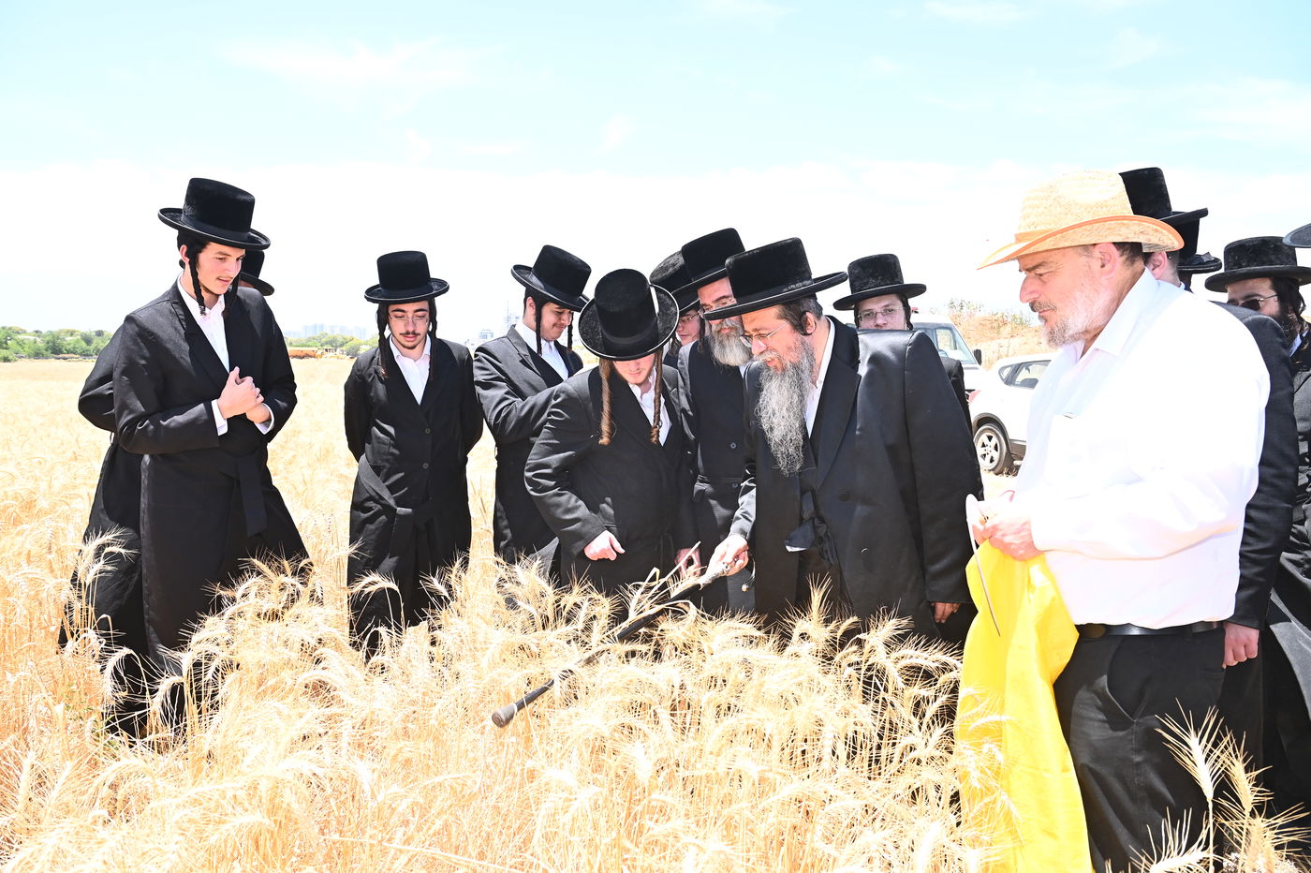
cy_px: 436
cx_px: 656
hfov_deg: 65.5
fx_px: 1019
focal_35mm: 28
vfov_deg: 46.4
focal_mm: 28
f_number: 9
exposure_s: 1/200
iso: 320
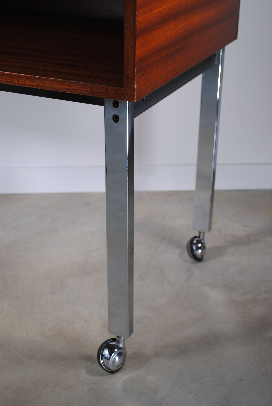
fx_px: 593
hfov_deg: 25.8
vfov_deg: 37.8
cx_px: 136
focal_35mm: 52
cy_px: 203
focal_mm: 35
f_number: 5.6
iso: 100
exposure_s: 1/25
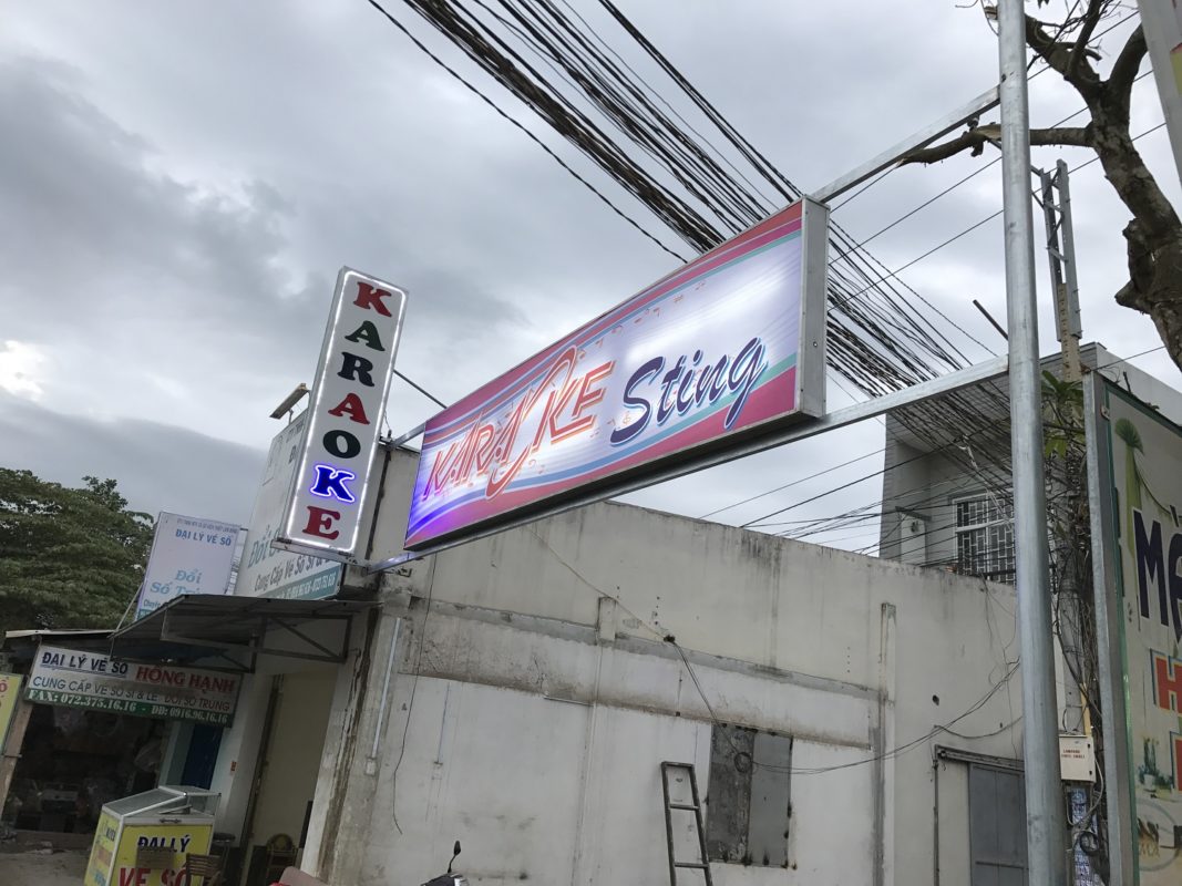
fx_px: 956
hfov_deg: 63.4
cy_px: 443
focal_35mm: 28
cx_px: 591
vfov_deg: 49.7
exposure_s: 1/50
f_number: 1.8
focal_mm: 3.99
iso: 25
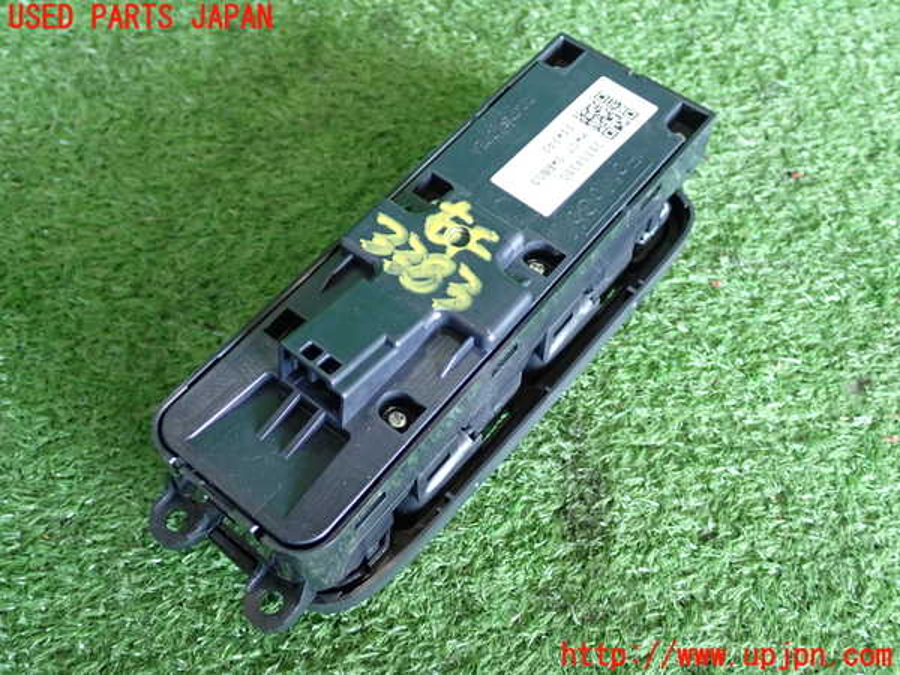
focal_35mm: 38
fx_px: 988
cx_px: 450
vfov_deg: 37.7
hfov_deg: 49.0
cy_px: 338
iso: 320
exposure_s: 1/40
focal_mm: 6.83
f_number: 2.7
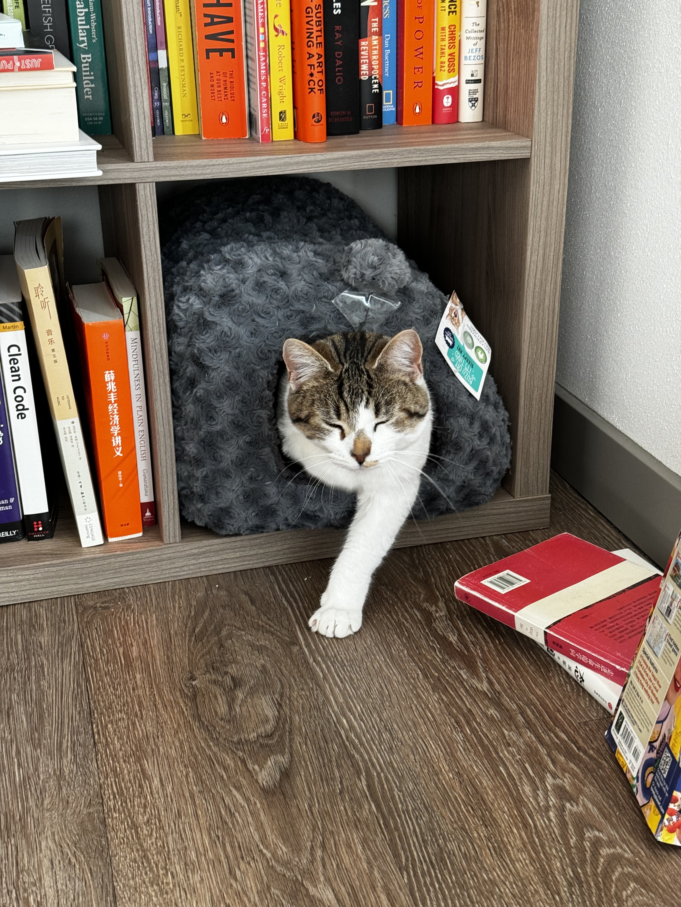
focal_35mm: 48
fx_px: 1259
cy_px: 454
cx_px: 340
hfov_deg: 30.3
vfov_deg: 39.7
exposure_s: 1/48
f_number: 1.78
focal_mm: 6.86
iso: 250
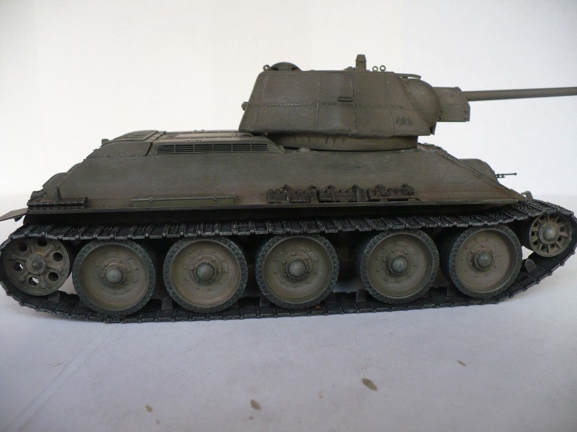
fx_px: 617
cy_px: 216
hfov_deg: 50.1
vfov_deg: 38.7
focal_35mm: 37
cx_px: 288
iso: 100
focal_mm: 6.1
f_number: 2.8
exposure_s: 1/40
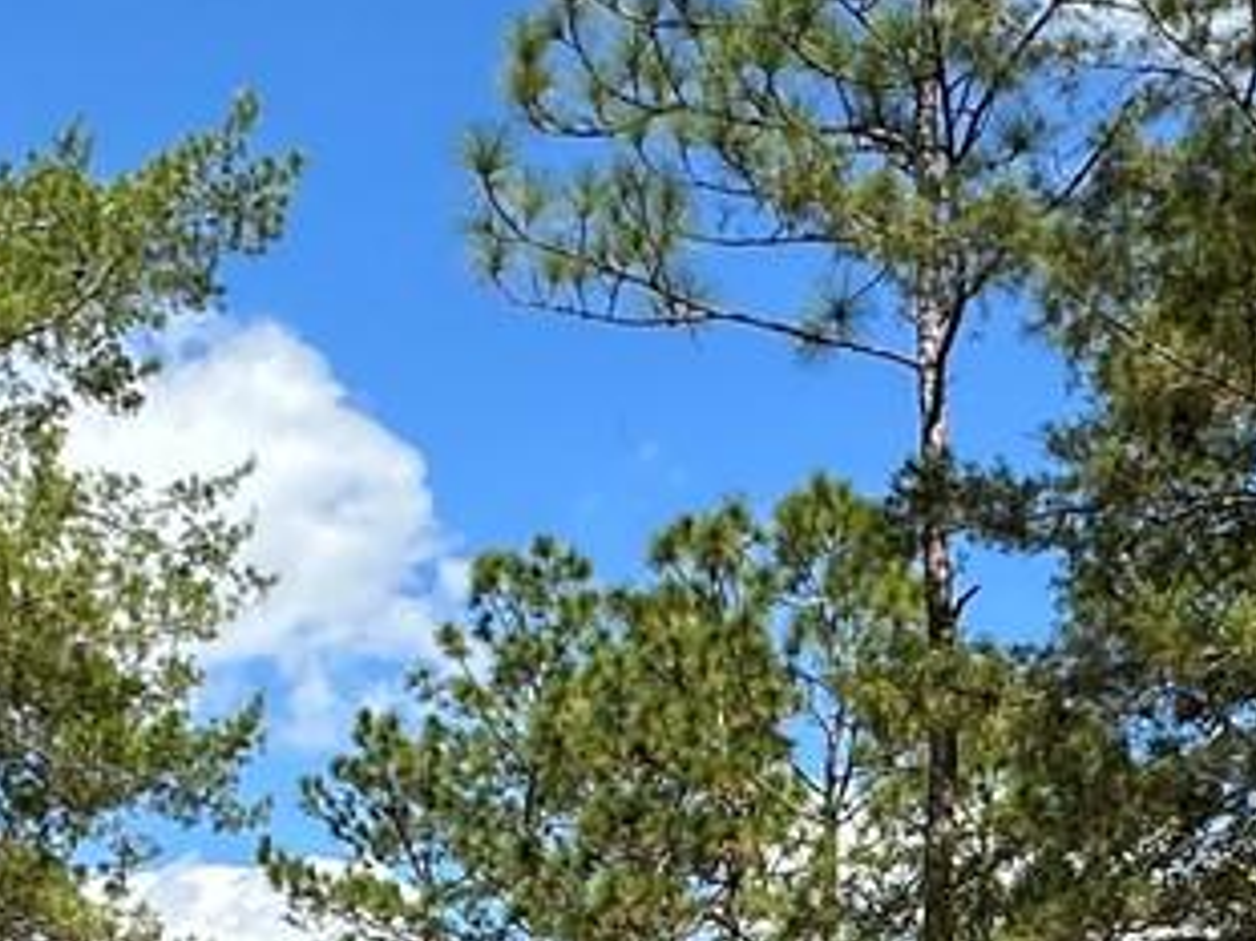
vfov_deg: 18.9
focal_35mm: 72
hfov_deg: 26.2
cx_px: 1111
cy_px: 1236
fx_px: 2611
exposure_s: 1/1383
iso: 50
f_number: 2.2
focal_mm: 2.22
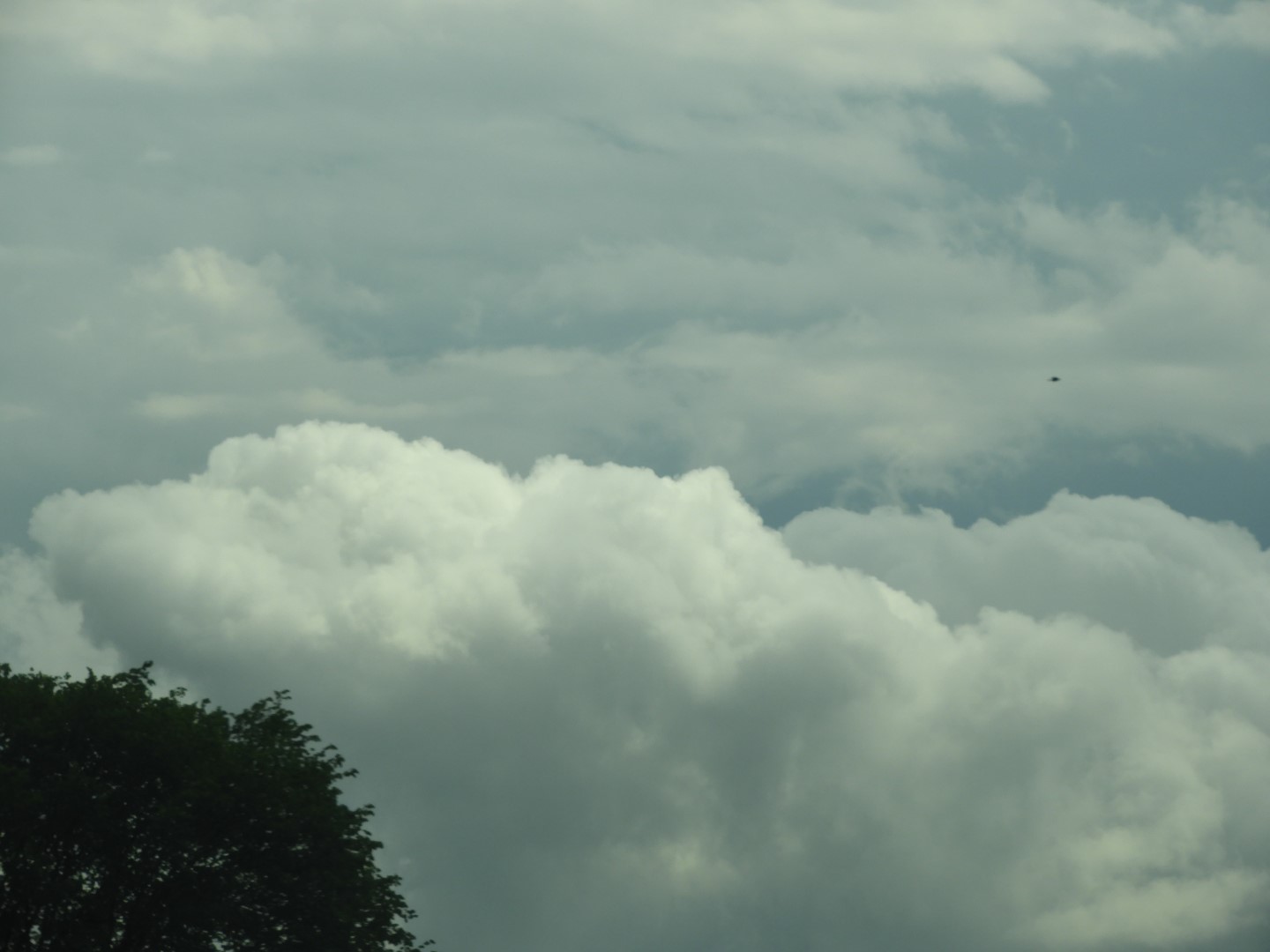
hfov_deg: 7.3
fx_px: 9906
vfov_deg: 5.5
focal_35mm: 270
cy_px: 476
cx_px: 635
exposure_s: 1/1250
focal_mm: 48.4
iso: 100
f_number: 5.5
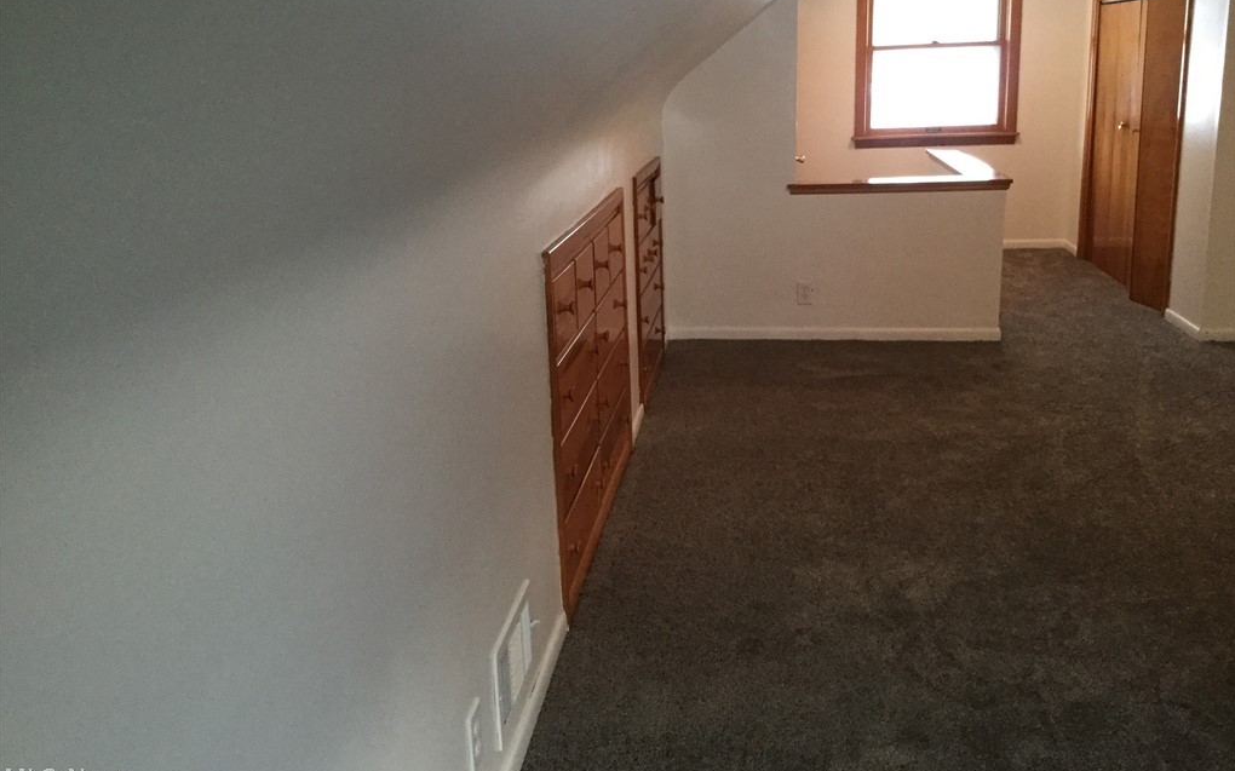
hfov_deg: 58.2
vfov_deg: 38.2
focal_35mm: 33
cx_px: 618
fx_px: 1110
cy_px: 334
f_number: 2.4
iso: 200
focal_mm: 3.3
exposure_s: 1/20
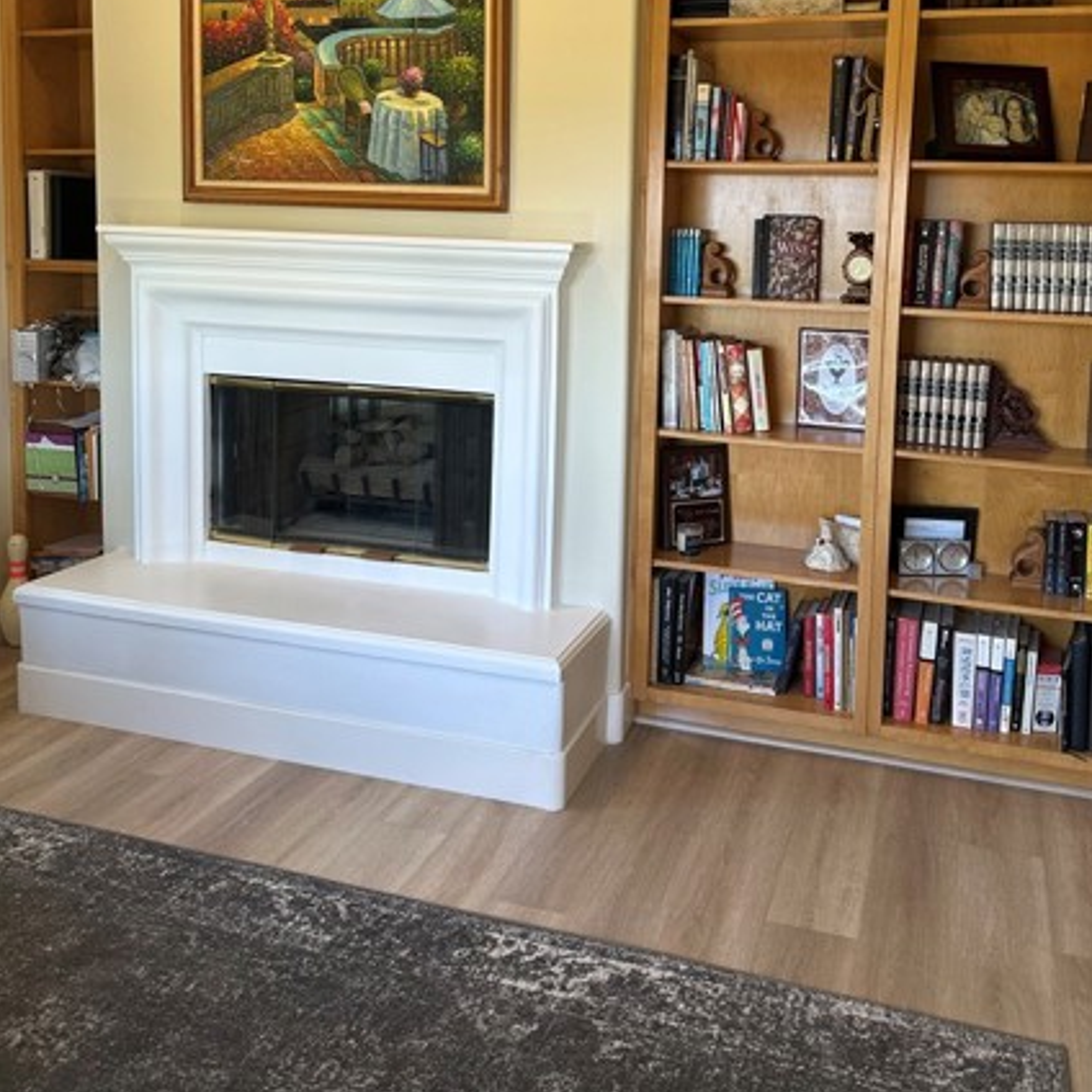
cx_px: 608
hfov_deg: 51.0
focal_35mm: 32
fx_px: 1142
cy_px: 330
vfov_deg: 49.8
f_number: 1.78
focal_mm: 6.86
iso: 80
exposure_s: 1/120
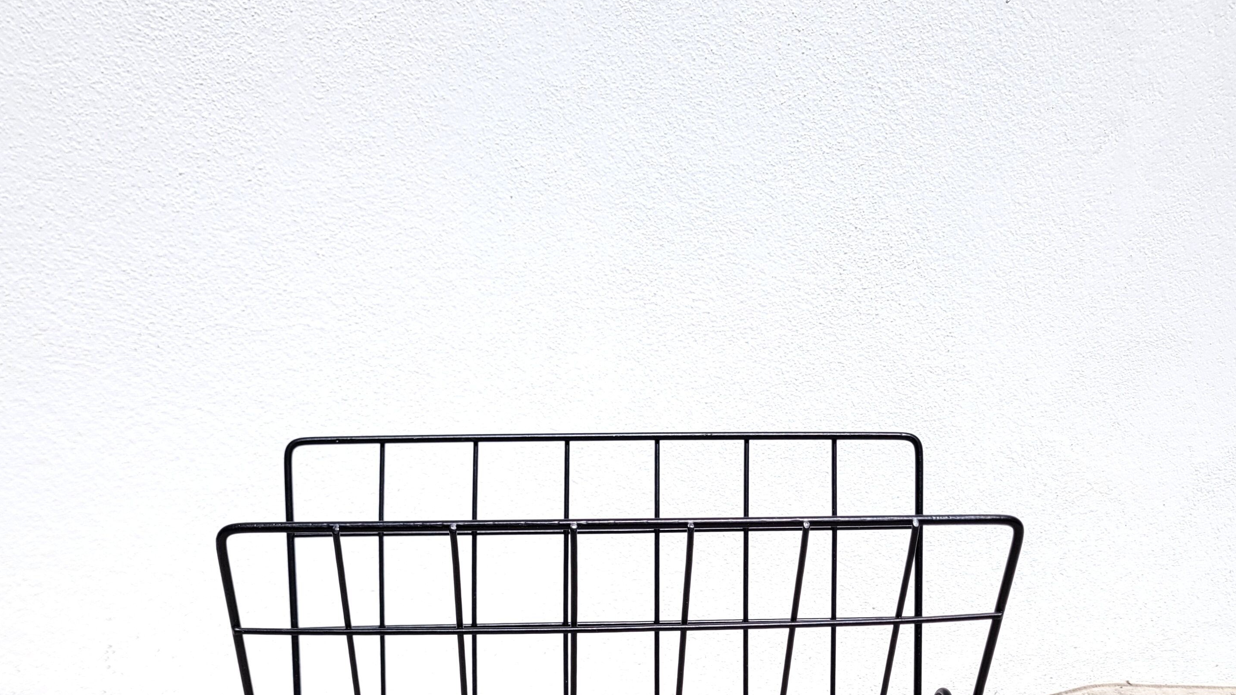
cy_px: 644
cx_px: 598
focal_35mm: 40
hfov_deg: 50.5
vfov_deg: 28.4
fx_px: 1311
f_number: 1.8
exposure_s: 1/6302
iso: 40
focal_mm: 5.4
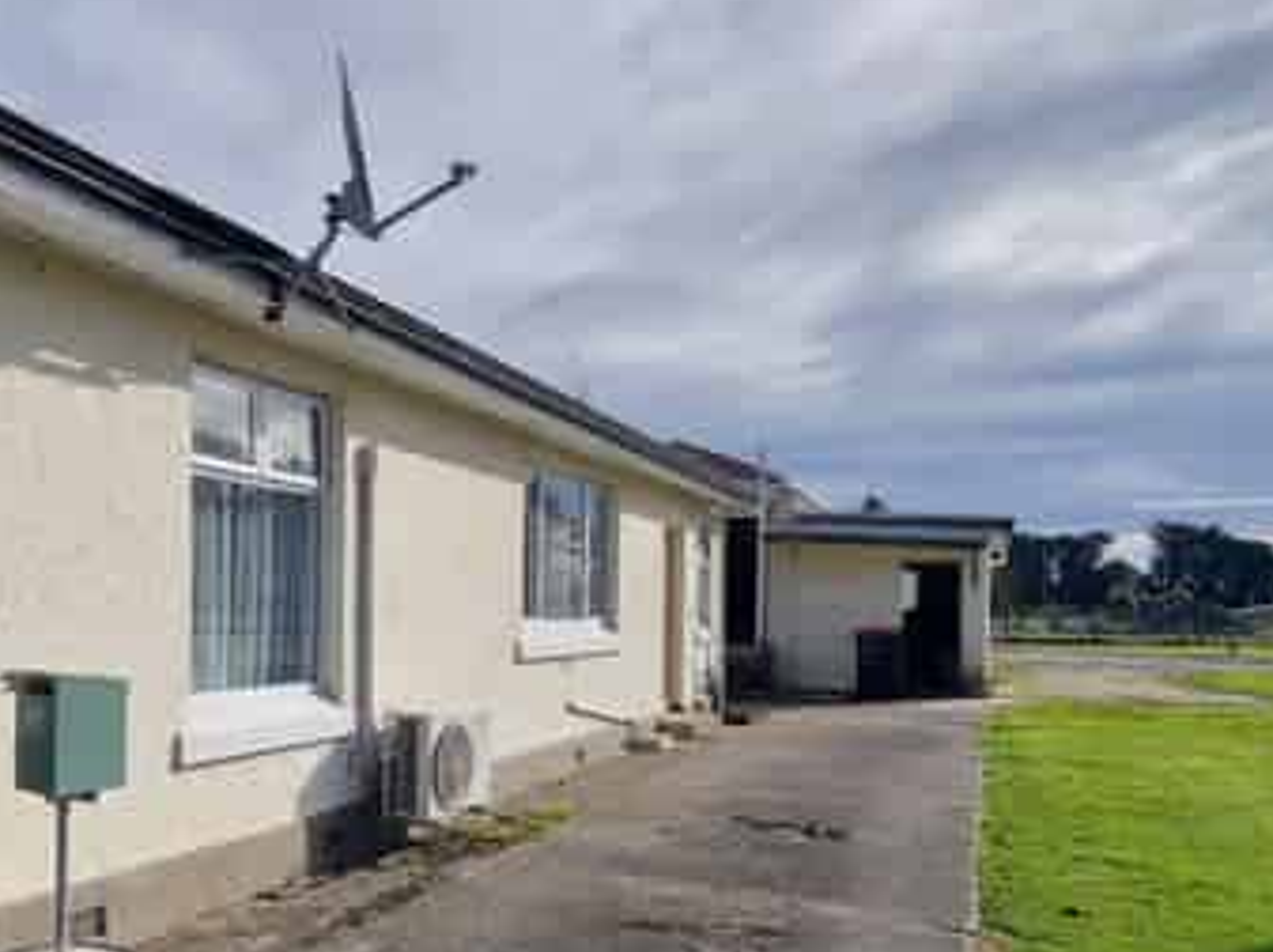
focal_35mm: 19
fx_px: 698
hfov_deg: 80.3
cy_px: 606
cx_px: 372
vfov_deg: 67.3
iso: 50
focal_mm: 2.2
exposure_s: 1/2184
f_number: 2.2
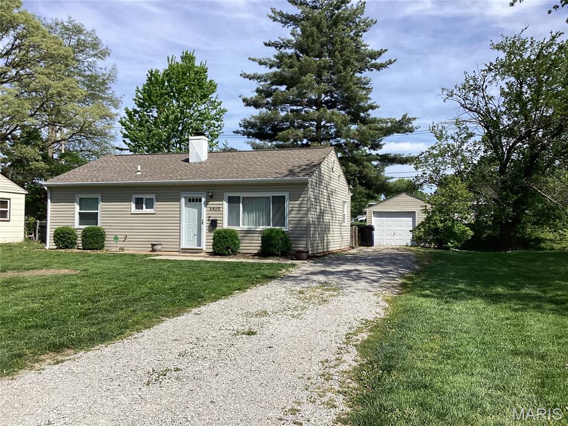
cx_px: 284
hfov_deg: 58.4
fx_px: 509
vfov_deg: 45.4
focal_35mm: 31
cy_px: 213
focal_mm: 3.3
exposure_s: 1/1597
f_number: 2.4
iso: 25
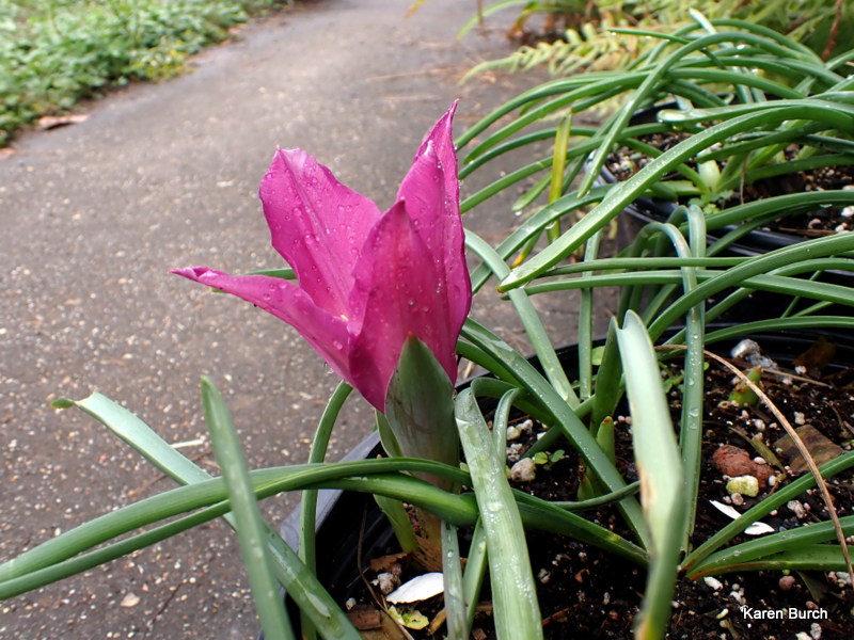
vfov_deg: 46.8
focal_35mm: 30
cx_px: 427
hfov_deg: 60.0
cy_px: 320
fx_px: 740
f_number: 3.2
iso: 100
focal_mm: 5.4
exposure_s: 1/200
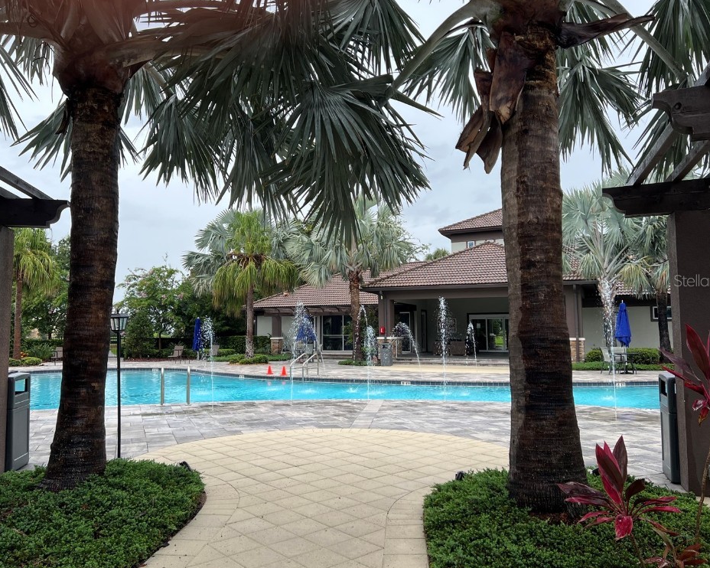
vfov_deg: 51.5
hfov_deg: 62.2
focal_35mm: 28
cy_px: 280
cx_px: 354
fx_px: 588
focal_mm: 5.7
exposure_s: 1/121
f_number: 1.5
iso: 32
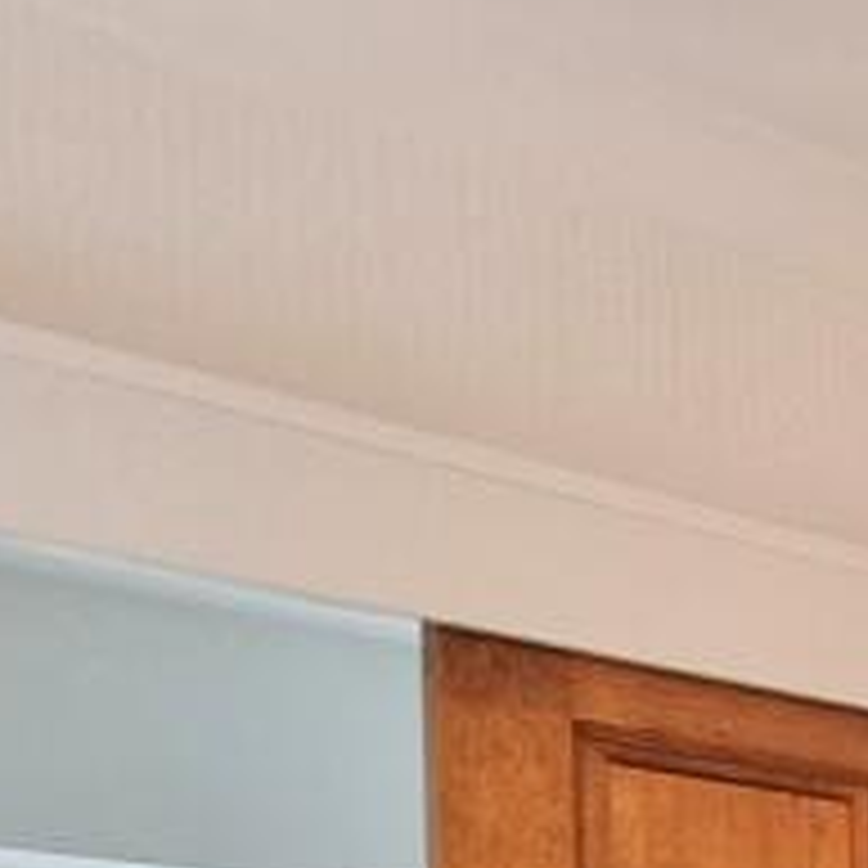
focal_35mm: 61
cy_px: 1295
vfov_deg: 22.9
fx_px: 1731
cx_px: 1961
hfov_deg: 16.3
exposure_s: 1/50
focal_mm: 2.2
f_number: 2.2
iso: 125
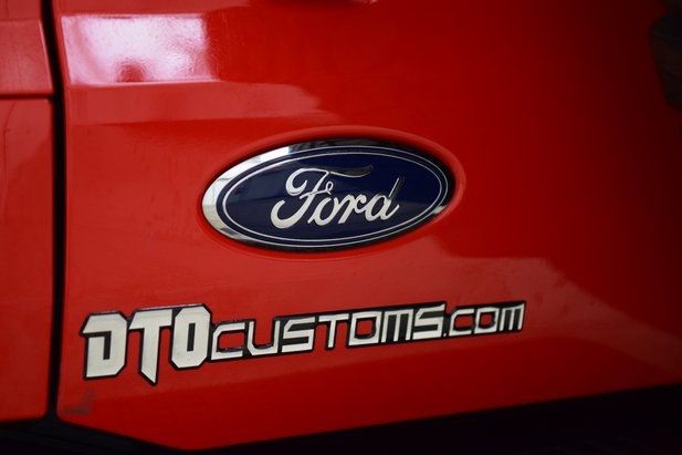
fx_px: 2064
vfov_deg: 12.6
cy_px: 221
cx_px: 336
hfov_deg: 18.8
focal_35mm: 109
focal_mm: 70
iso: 1600
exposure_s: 1/80
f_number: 2.8
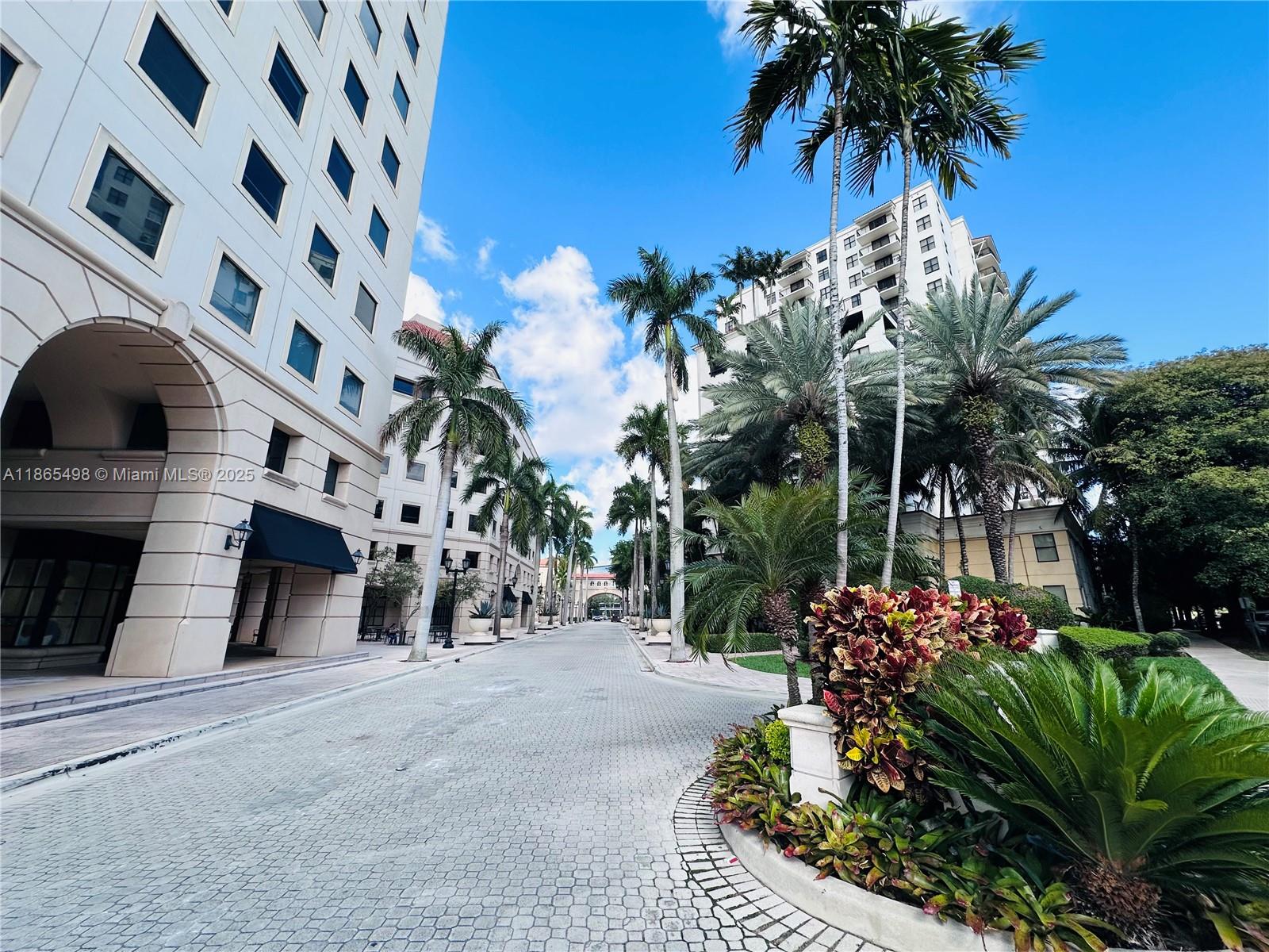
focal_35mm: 14
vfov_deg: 85.7
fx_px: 513
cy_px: 476
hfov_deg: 102.1
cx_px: 634
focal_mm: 2.22
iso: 50
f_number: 2.2
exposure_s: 1/947
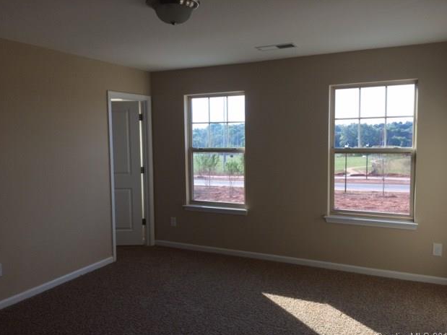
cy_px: 170
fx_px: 387
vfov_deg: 46.8
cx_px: 227
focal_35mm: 30
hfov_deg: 60.0
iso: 32
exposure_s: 1/205
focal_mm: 4.15
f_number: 2.2
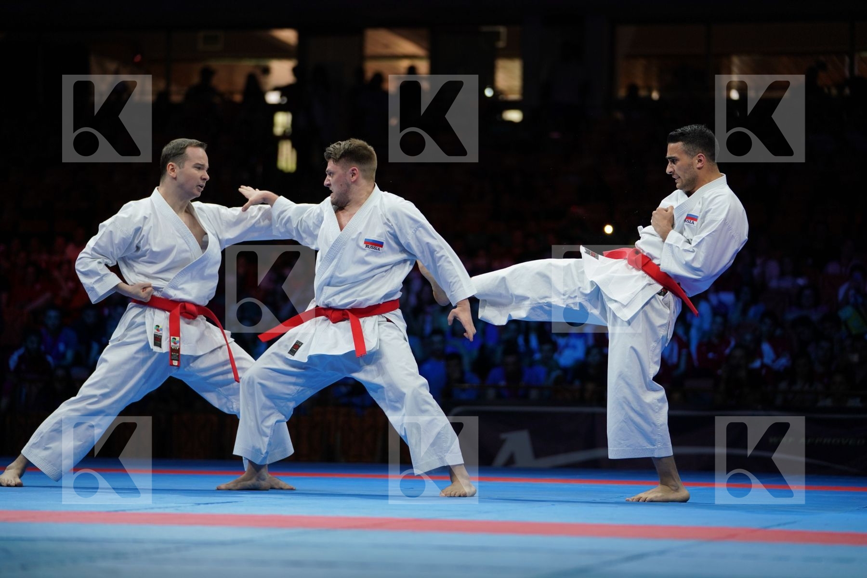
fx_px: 3010
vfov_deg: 11.0
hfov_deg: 16.4
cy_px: 289
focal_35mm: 125
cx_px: 434
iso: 500
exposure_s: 1/500
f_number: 2.8
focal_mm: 125
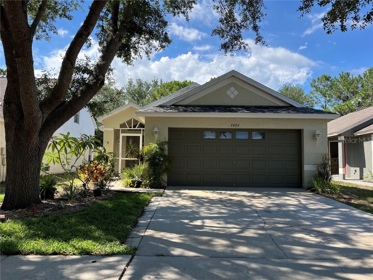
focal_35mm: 26
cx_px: 186
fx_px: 280
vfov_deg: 53.1
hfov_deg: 67.3
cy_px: 140
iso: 50
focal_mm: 5.1
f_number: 1.6
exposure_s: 1/2101
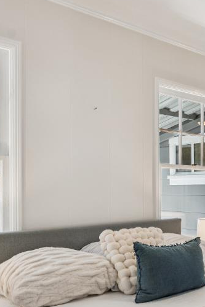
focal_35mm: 45
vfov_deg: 43.3
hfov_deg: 27.5
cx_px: 220
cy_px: 190
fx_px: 385
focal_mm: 15
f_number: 8
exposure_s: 1/15
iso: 140
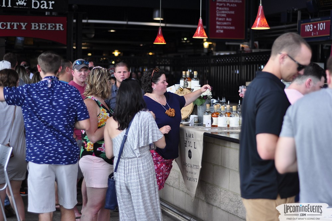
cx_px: 166
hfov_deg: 27.0
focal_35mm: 75
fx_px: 691
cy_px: 110
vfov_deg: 18.1
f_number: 1.8
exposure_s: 1/500
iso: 200
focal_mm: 50
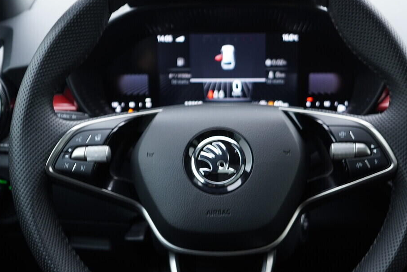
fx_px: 644
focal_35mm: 57
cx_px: 209
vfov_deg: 23.7
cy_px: 167
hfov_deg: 35.1
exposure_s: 1/40
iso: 200
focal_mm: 24
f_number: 2.8
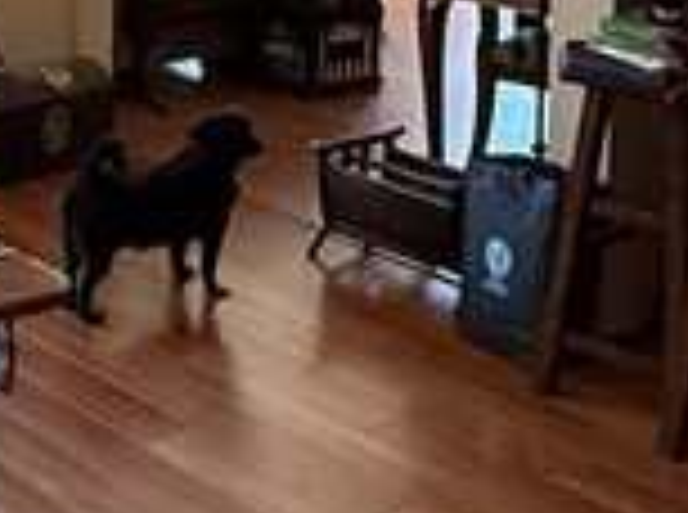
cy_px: -76
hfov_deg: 20.7
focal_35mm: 94
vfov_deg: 15.2
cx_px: 148
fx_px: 1864
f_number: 2.2
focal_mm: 2.22
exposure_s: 1/120
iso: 400
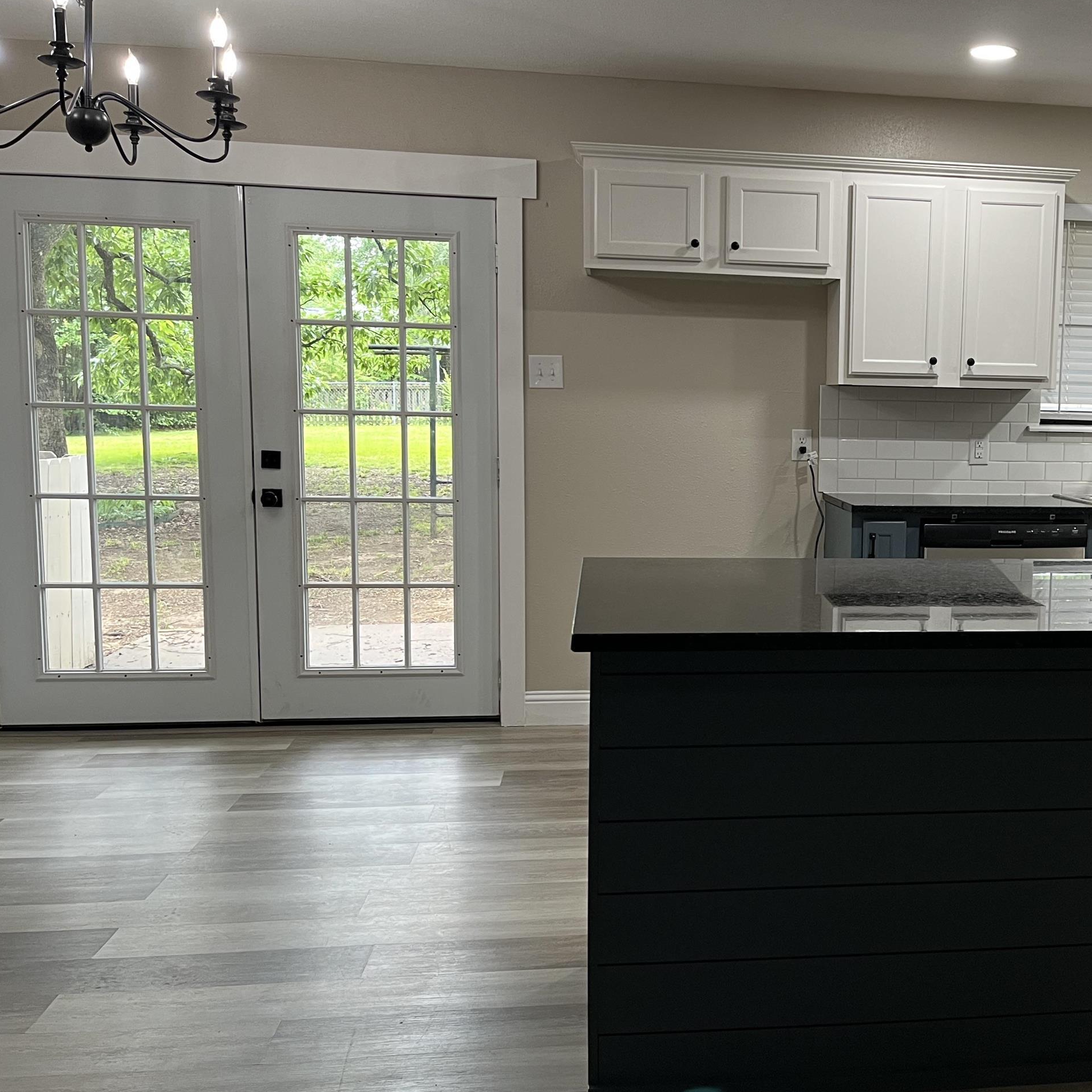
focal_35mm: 37
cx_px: 850
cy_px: 560
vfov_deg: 44.9
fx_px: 1321
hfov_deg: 43.2
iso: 100
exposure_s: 1/60
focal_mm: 5.1
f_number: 1.6
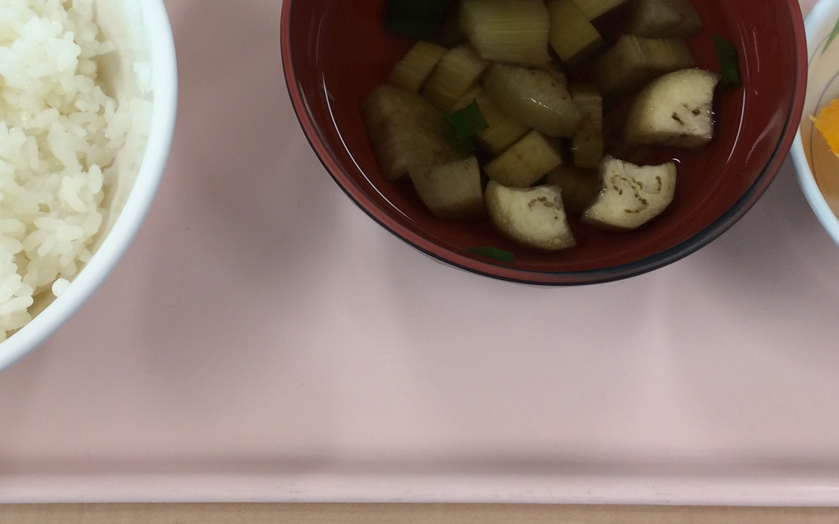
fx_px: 1326
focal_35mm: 58
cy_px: -2
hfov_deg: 35.0
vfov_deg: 21.6
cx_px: 341
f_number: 2.2
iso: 50
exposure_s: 1/60
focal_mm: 4.12
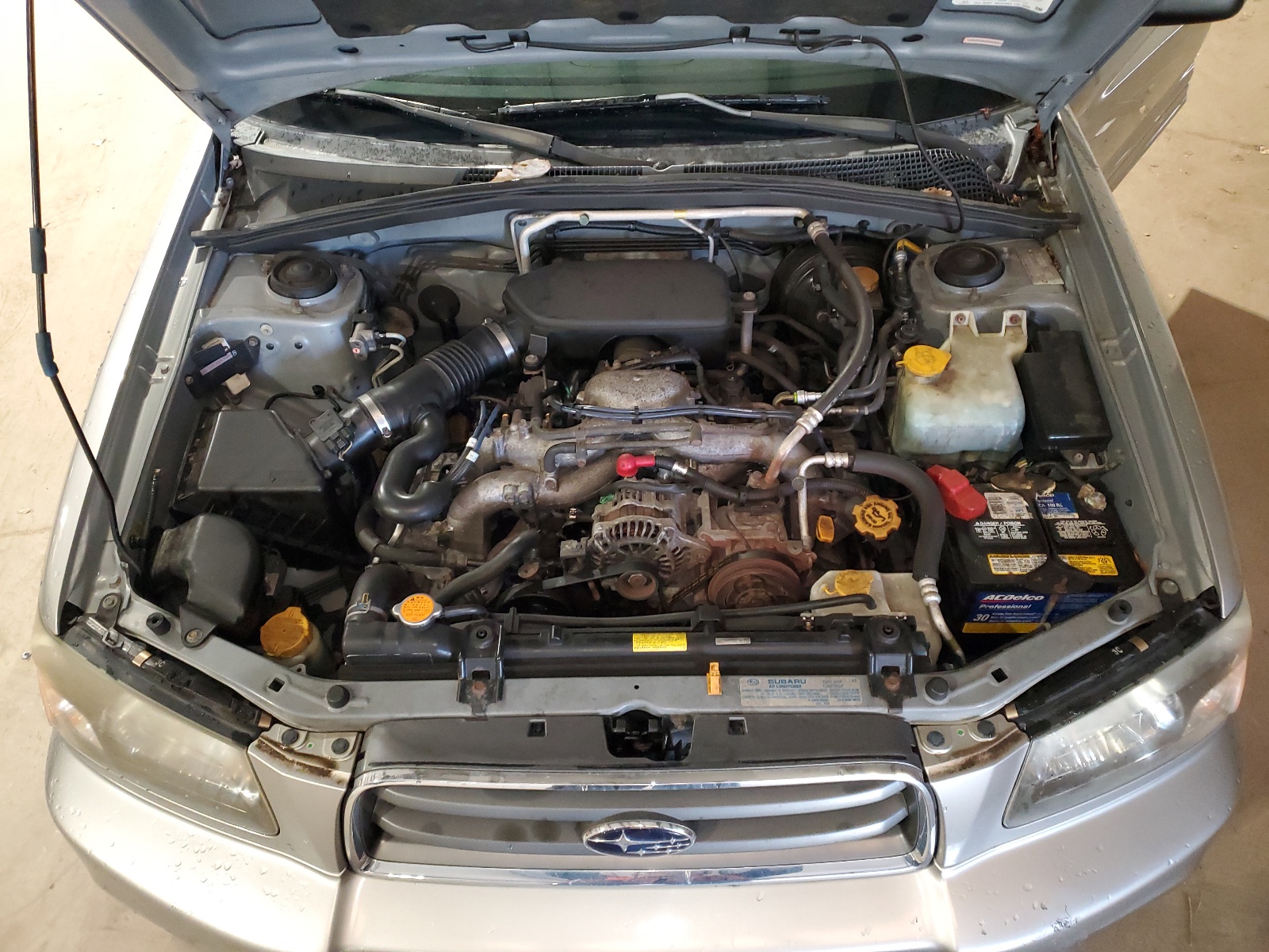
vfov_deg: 53.1
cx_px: 634
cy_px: 476
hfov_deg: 67.3
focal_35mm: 26
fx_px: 953
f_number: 1.5
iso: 349
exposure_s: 1/60.2
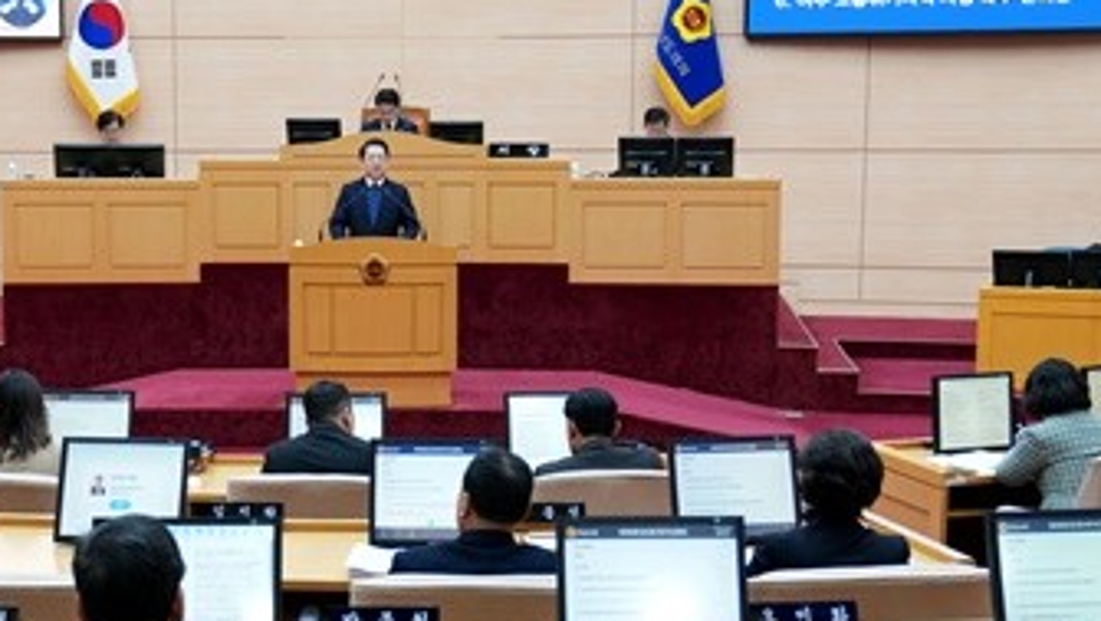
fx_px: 2162
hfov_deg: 28.4
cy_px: 422
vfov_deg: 16.3
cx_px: 375
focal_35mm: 74
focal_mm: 37
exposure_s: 1/160
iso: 1600
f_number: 3.2
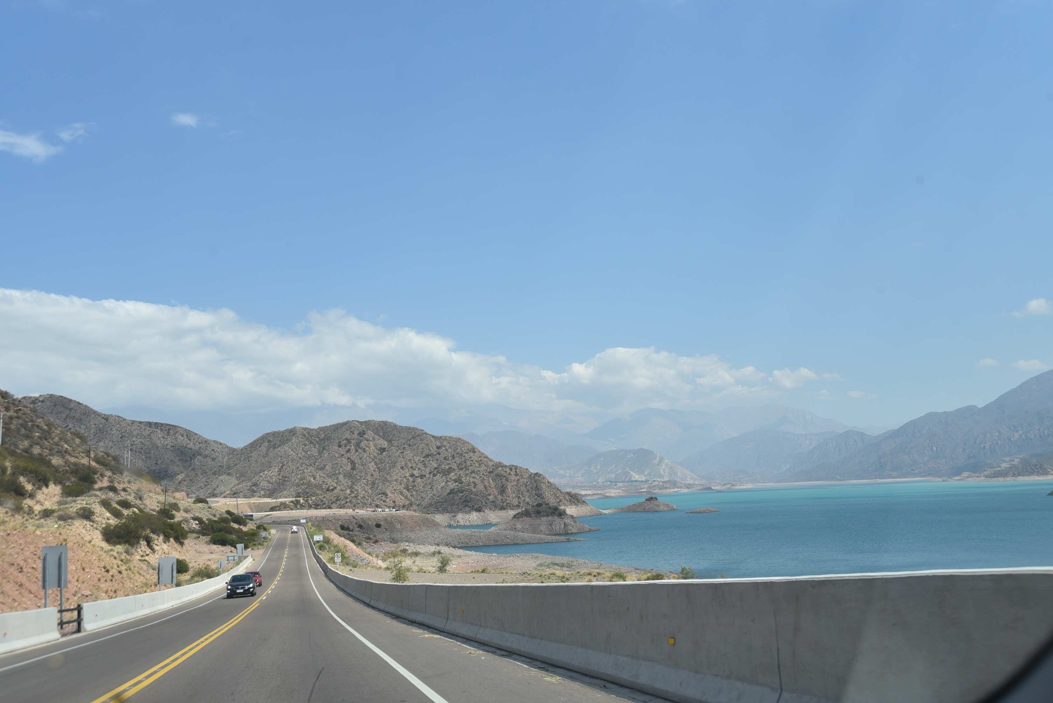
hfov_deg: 54.4
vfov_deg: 37.9
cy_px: 352
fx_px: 1024
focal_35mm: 35
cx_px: 526
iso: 200
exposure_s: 1/400
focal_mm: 35
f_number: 10
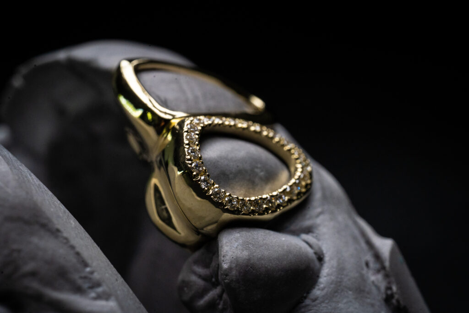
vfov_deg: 19.5
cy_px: 156
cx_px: 234
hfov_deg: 28.8
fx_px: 912
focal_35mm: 70
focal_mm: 70
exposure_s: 1/100
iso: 1600
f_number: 13
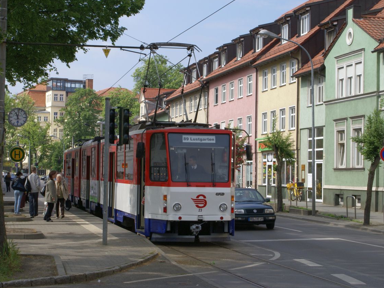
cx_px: 176
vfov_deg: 18.0
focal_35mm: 82
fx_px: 910
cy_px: 144
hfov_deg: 23.8
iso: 200
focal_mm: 50
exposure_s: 1/200
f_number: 14
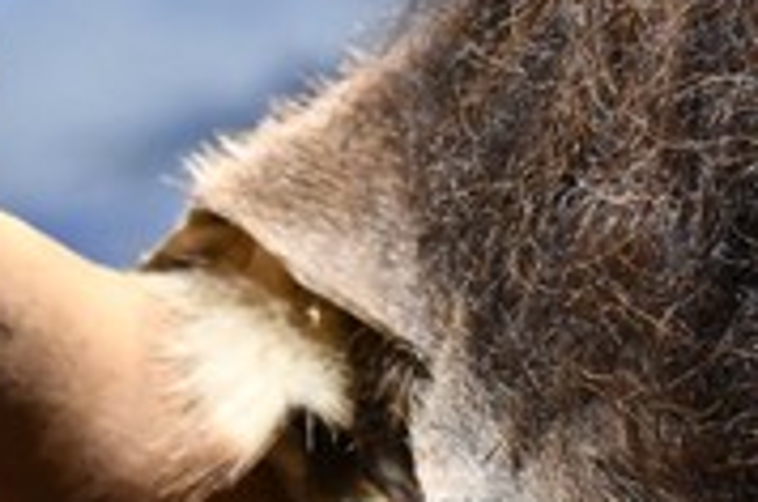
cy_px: -376
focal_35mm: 315
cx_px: 353
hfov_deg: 6.6
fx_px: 6621
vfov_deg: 4.3
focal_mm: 70
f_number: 2.8
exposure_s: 1/60
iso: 5000
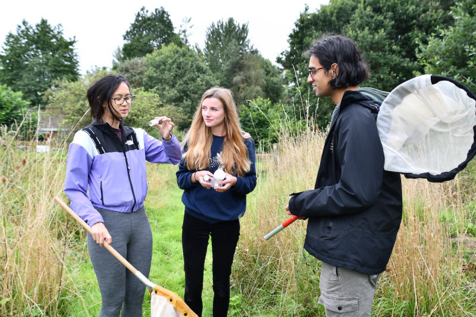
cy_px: 158
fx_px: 436
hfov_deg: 57.2
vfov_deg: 40.0
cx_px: 238
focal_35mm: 33
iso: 50
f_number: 4.5
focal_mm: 22
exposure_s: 1/80
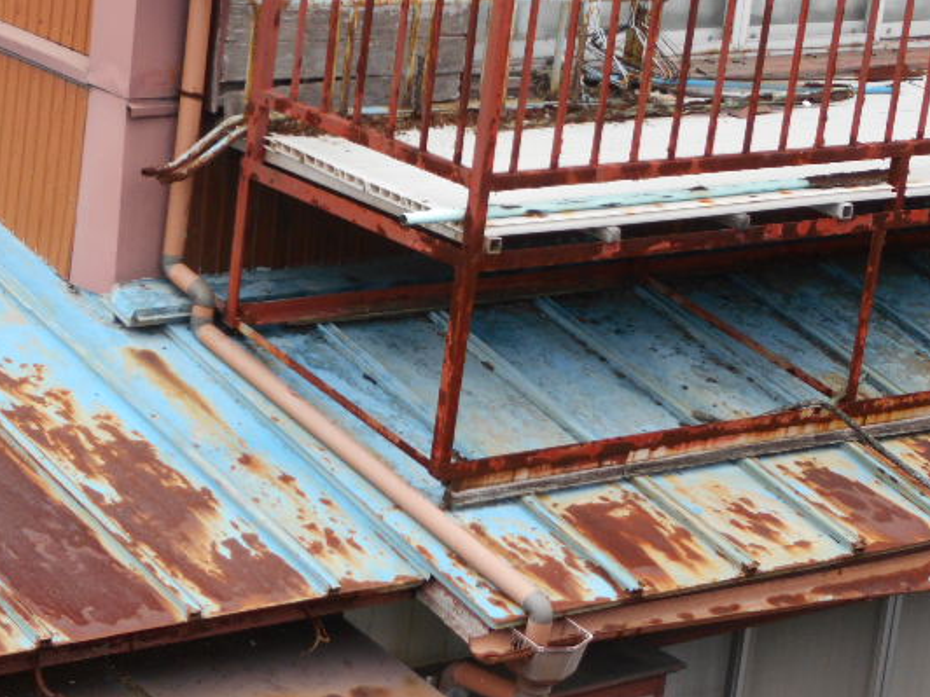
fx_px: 3197
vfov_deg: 12.5
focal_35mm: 119
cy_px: 321
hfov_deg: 16.5
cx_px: 439
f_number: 5.5
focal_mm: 17.6
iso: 250
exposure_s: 1/125
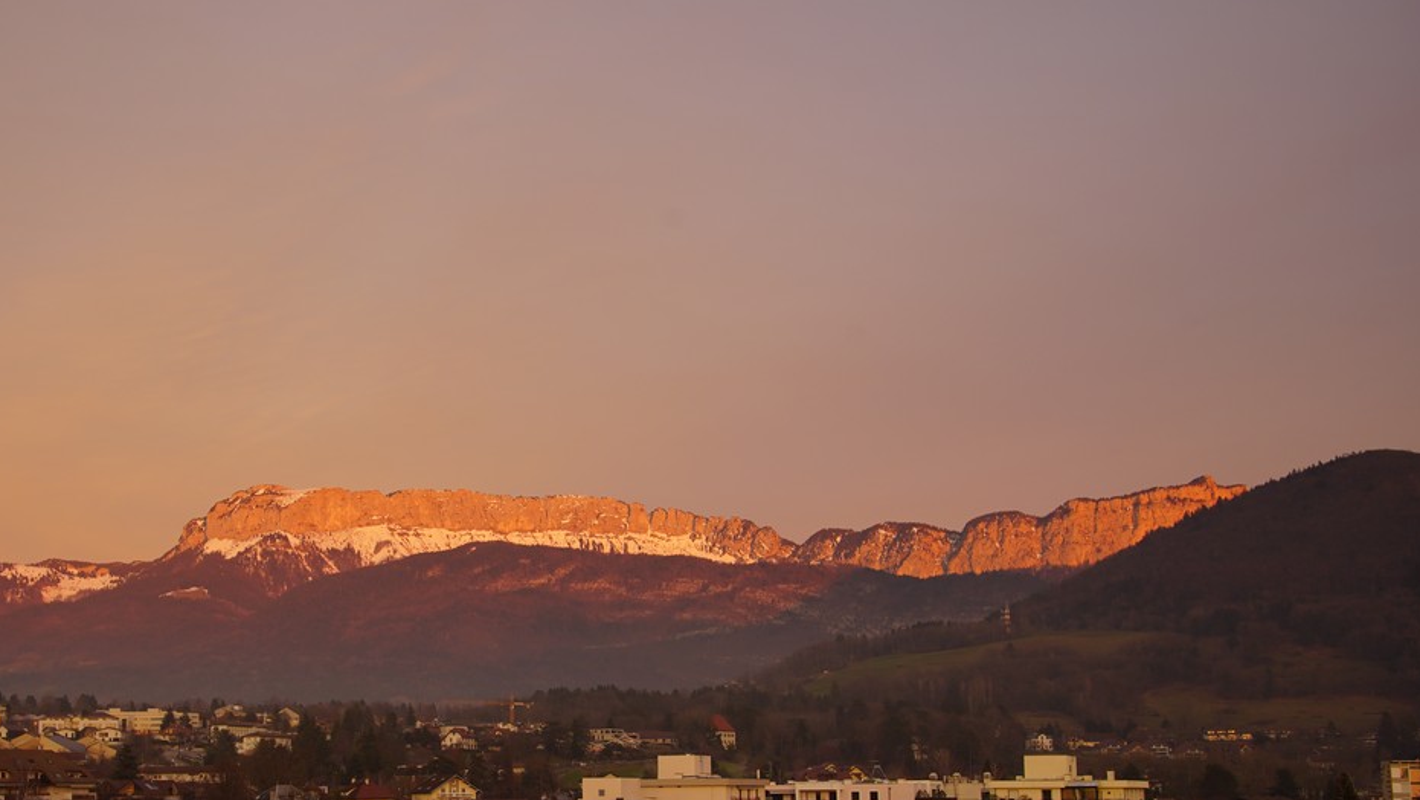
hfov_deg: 38.3
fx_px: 2034
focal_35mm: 54
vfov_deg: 22.1
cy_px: 556
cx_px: 537
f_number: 7.1
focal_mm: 40
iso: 200
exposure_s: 1/40
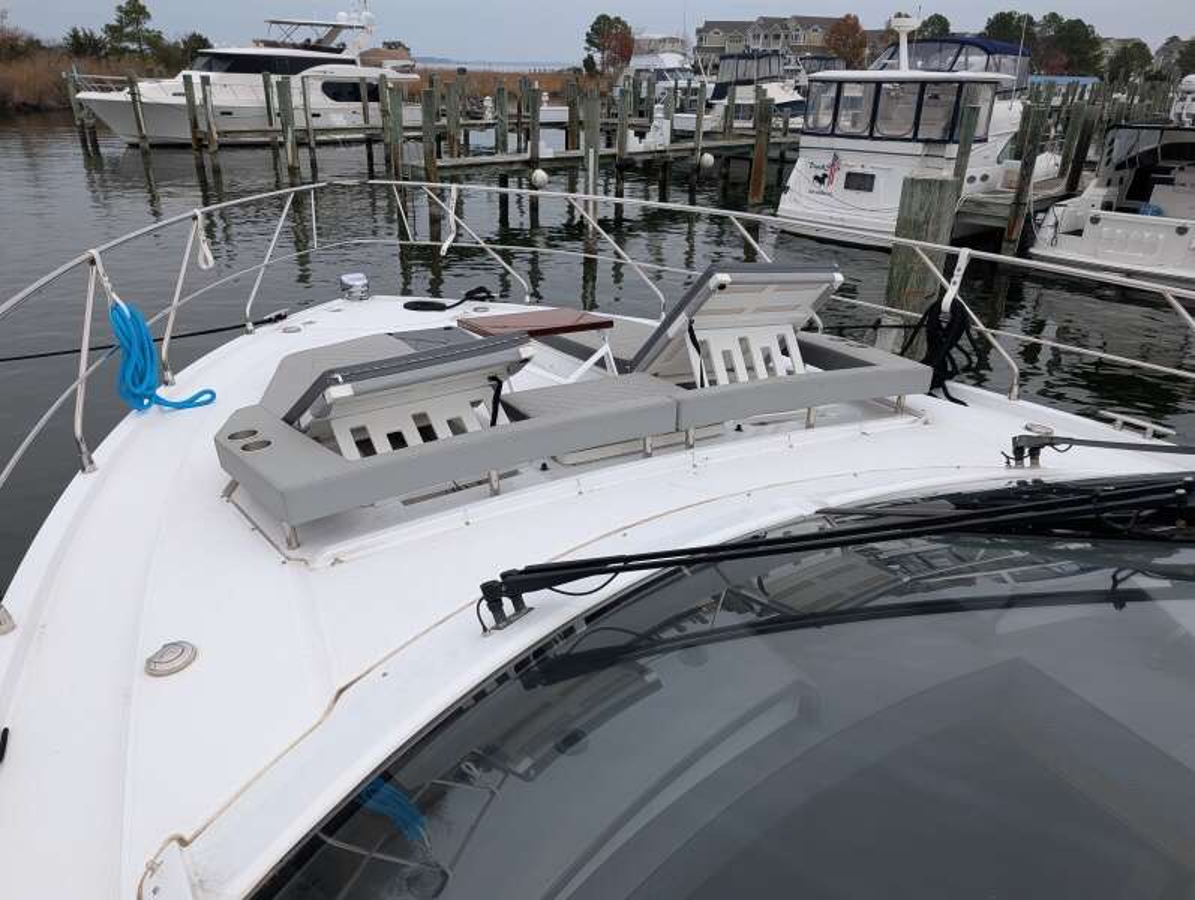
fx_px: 830
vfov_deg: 56.9
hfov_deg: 71.5
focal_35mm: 24
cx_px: 598
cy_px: 450
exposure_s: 1/1127
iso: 21
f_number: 1.68
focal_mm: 6.9
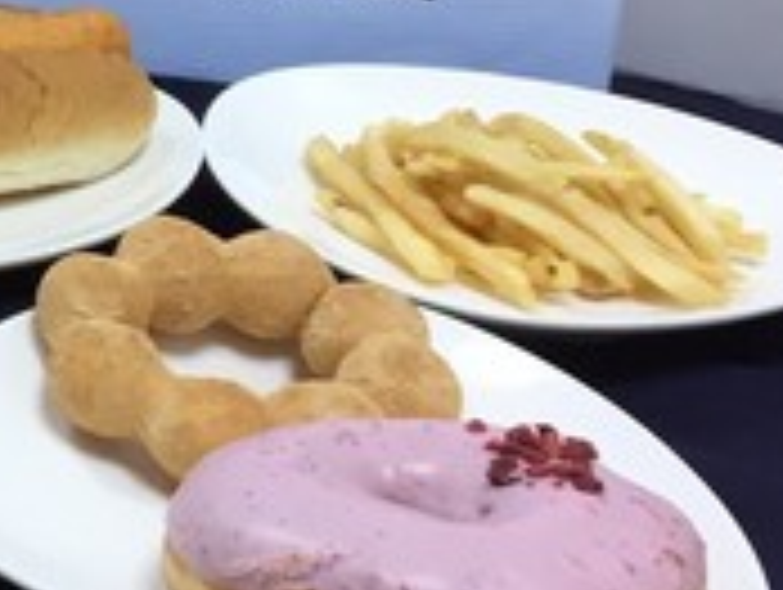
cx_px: -536
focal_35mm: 100
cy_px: -90
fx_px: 2265
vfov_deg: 14.4
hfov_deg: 16.9
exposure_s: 1/30
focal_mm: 4.15
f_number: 2.2
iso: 64
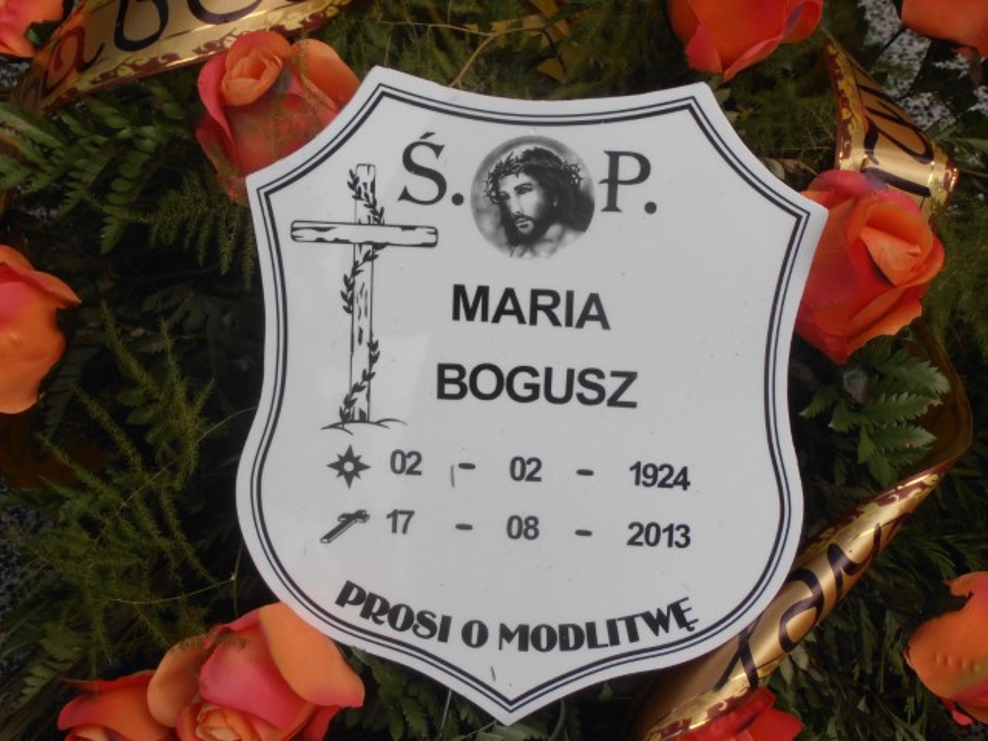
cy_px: 370
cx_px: 494
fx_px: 2512
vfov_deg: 16.8
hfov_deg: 22.3
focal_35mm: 88
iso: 80
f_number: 5.1
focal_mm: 15.51
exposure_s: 1/500
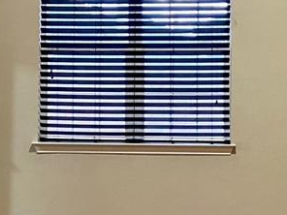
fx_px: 746
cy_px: 75
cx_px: 128
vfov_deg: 16.4
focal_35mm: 90
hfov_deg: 21.8
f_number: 1.8
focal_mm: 4.25
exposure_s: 1/60
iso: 500
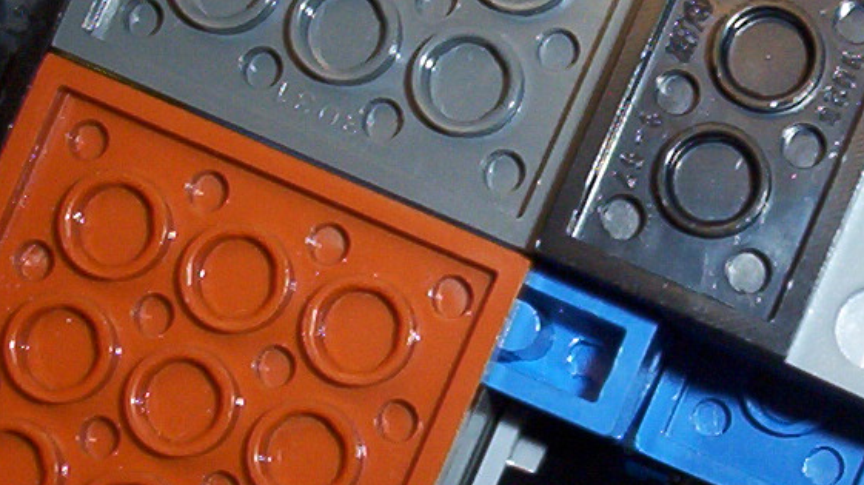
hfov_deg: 17.1
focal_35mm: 124
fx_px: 2840
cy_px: 232
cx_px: 772
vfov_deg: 9.8
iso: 140
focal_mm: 6
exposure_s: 1/30
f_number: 4.5
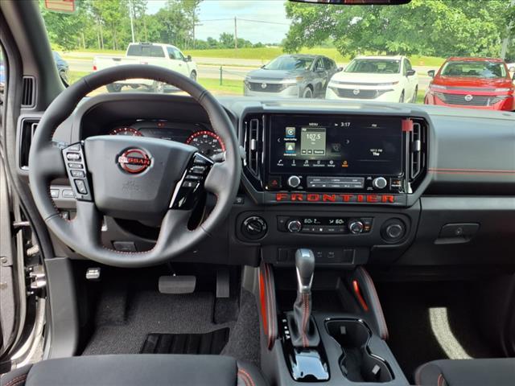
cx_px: 258
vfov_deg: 51.4
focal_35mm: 27
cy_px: 193
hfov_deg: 65.3
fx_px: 402
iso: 40
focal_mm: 3.58
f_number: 1.9
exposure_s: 1/189
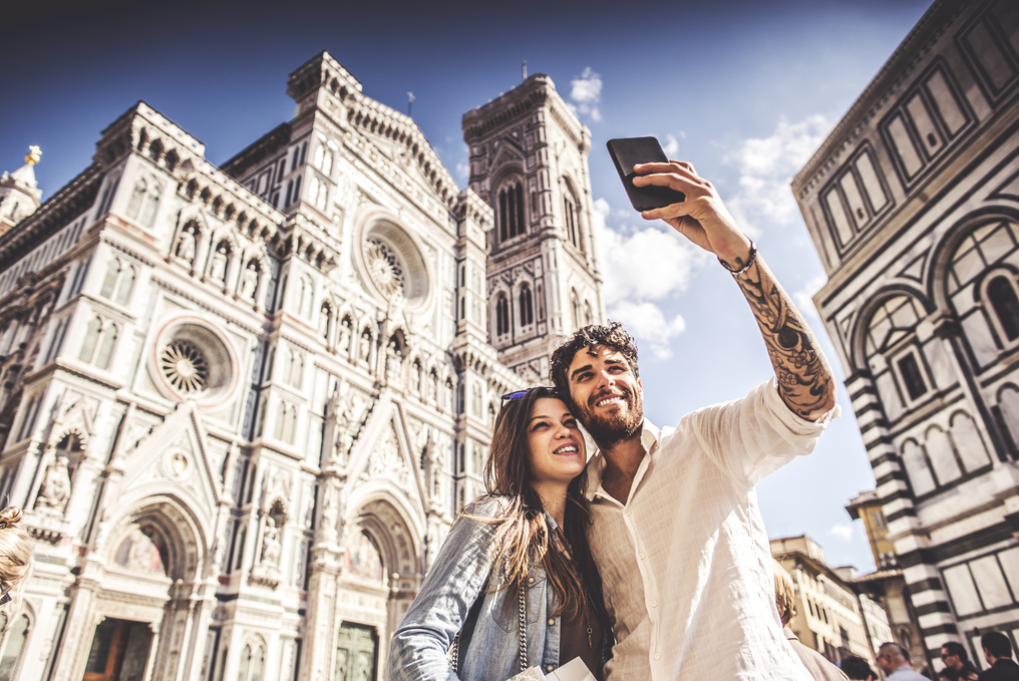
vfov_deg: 53.2
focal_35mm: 24
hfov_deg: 73.7
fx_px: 680
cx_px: 510
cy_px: 340
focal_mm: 24
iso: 1600
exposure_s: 1/3200
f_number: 3.2
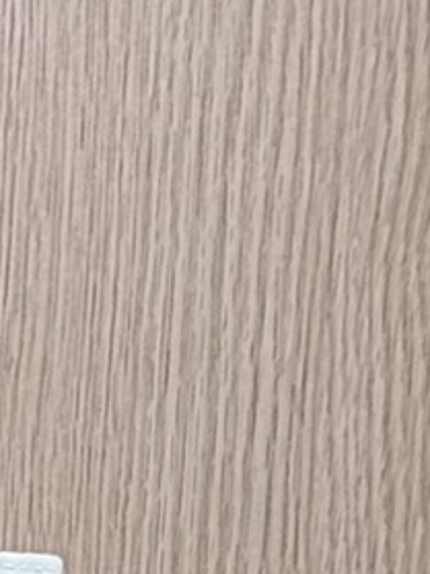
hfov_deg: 4.0
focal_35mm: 352
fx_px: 5835
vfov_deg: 5.5
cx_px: -1130
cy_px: 1154
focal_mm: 6.76
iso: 160
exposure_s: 1/63
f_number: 1.78
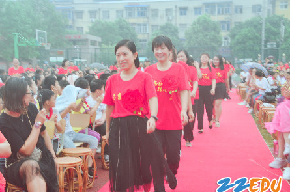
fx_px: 515
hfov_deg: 31.4
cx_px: 128
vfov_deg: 21.2
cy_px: 107
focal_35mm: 64
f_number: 5
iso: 400
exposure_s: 1/100
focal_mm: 38
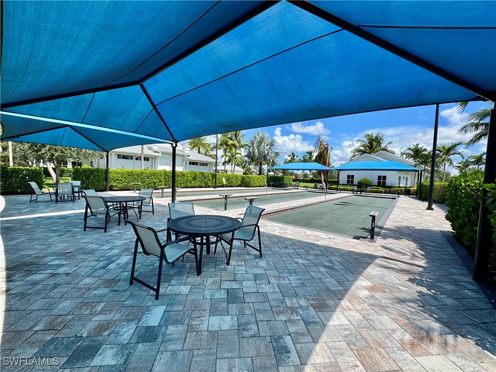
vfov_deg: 85.7
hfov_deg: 102.1
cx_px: 248
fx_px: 201
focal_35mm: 14
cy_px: 186
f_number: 2.2
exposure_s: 1/1748
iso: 50
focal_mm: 2.22
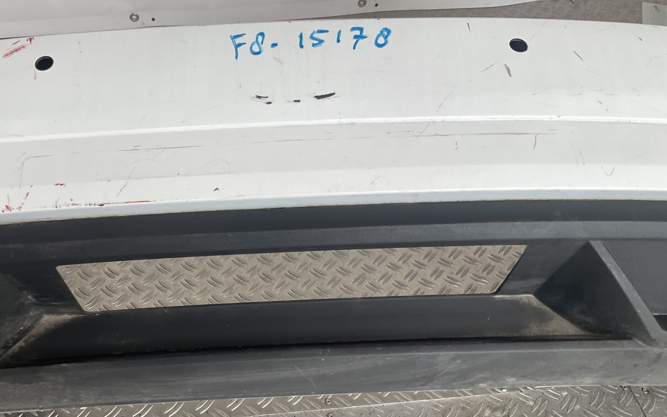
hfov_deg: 52.4
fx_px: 673
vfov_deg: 34.3
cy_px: 248
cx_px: 271
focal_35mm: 37
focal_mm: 3
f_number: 1.8
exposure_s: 1/120
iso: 16
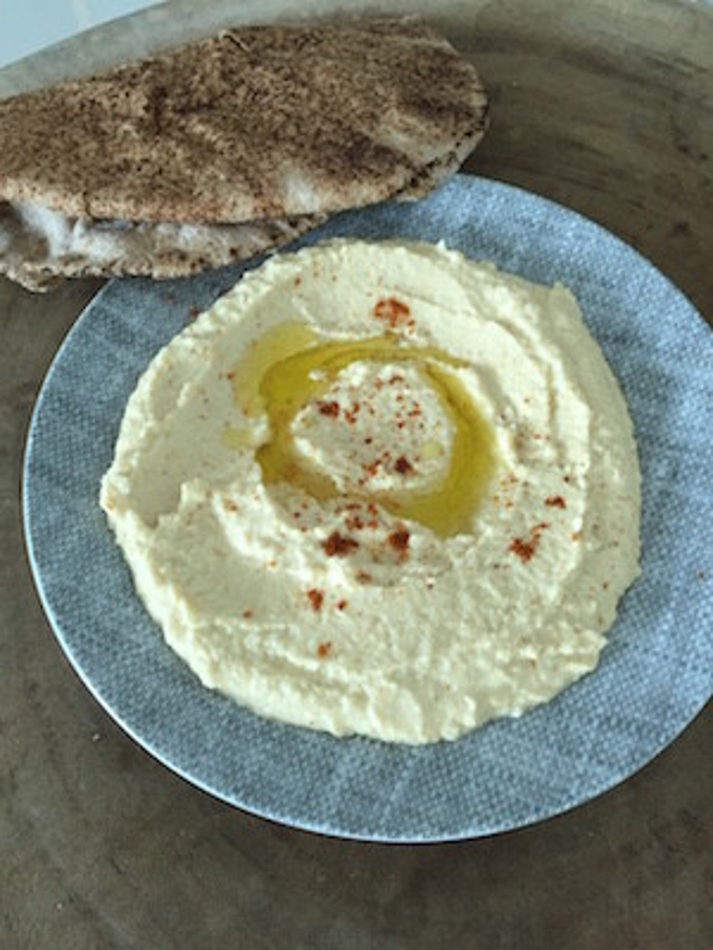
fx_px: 796
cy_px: 475
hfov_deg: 48.2
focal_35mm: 29
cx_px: 356
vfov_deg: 61.7
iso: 125
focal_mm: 4.15
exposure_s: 1/33
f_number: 2.2
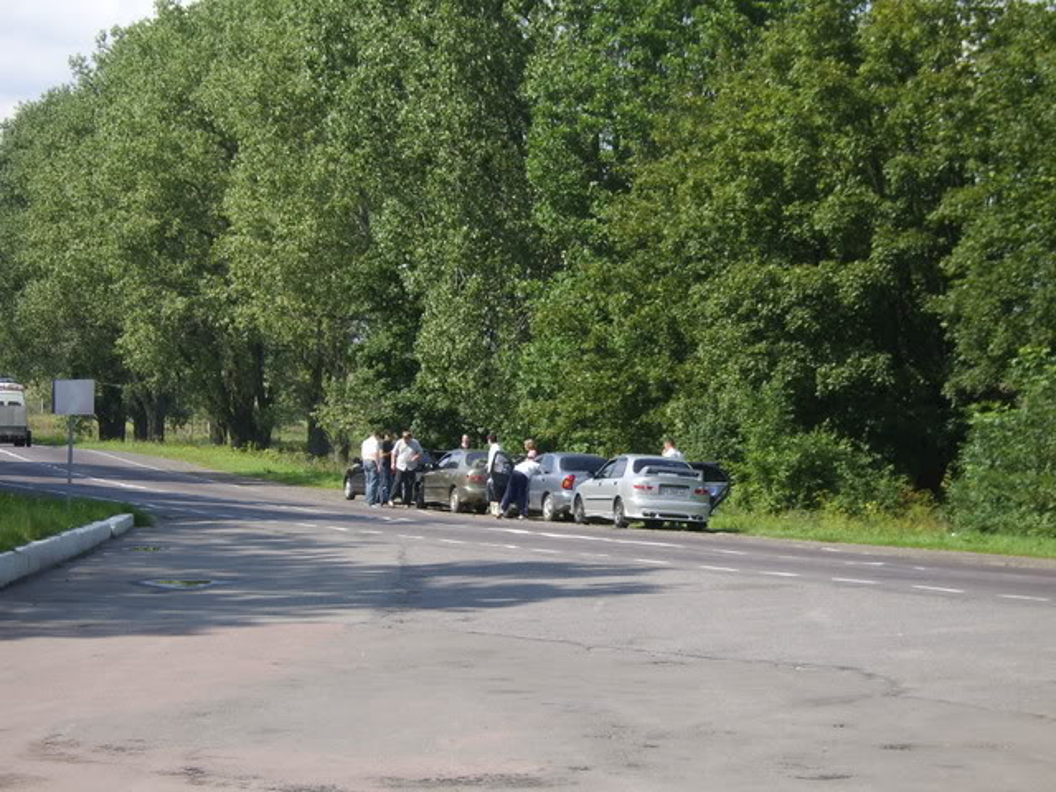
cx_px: 528
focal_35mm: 87
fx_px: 2654
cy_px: 396
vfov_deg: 17.0
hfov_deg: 22.5
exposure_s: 1/192
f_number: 6.7
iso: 71
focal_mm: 22.74
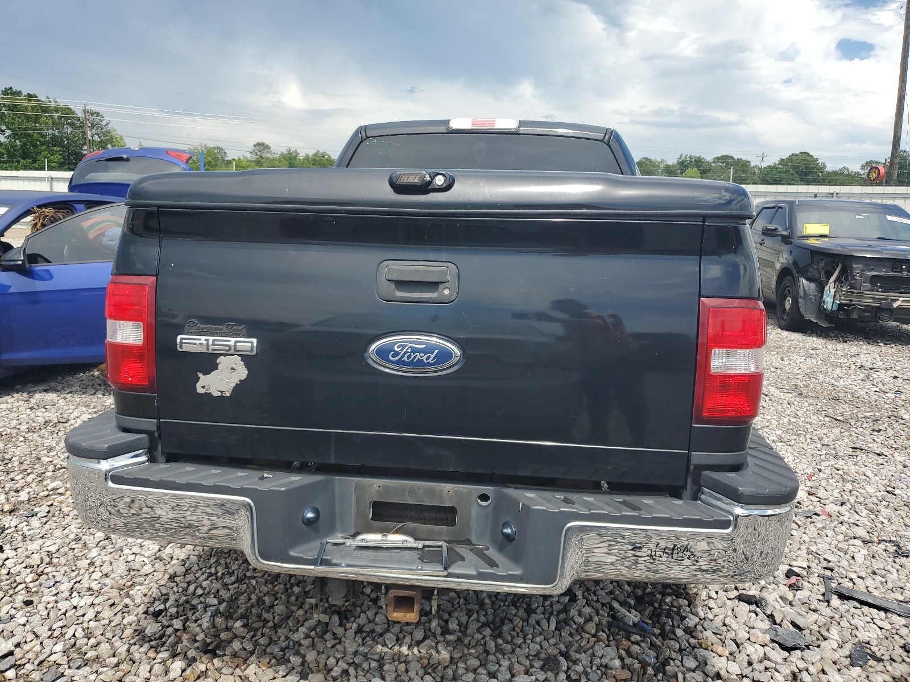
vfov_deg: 53.1
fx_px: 683
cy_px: 341
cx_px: 455
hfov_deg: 67.3
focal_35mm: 26
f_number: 1.5
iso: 50
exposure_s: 1/2000
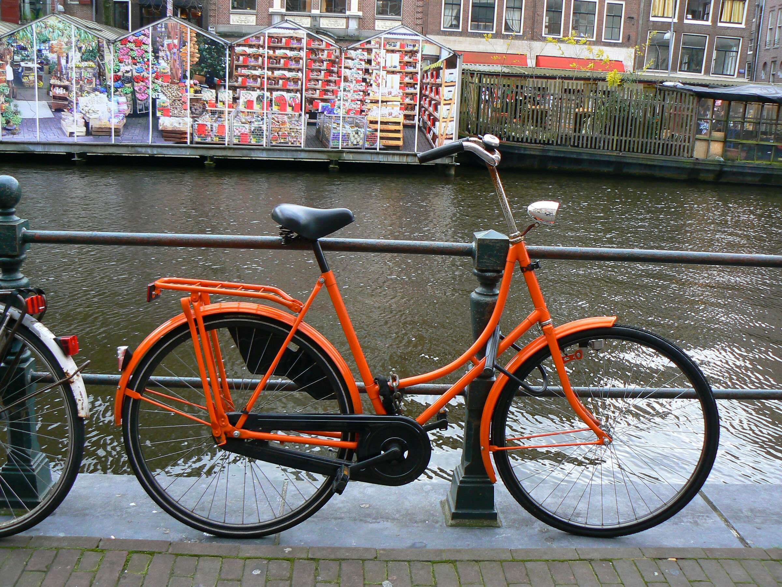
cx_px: 391
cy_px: 294
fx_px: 813
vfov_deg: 39.7
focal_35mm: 36
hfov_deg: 51.4
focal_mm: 6
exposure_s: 1/80
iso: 100
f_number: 4
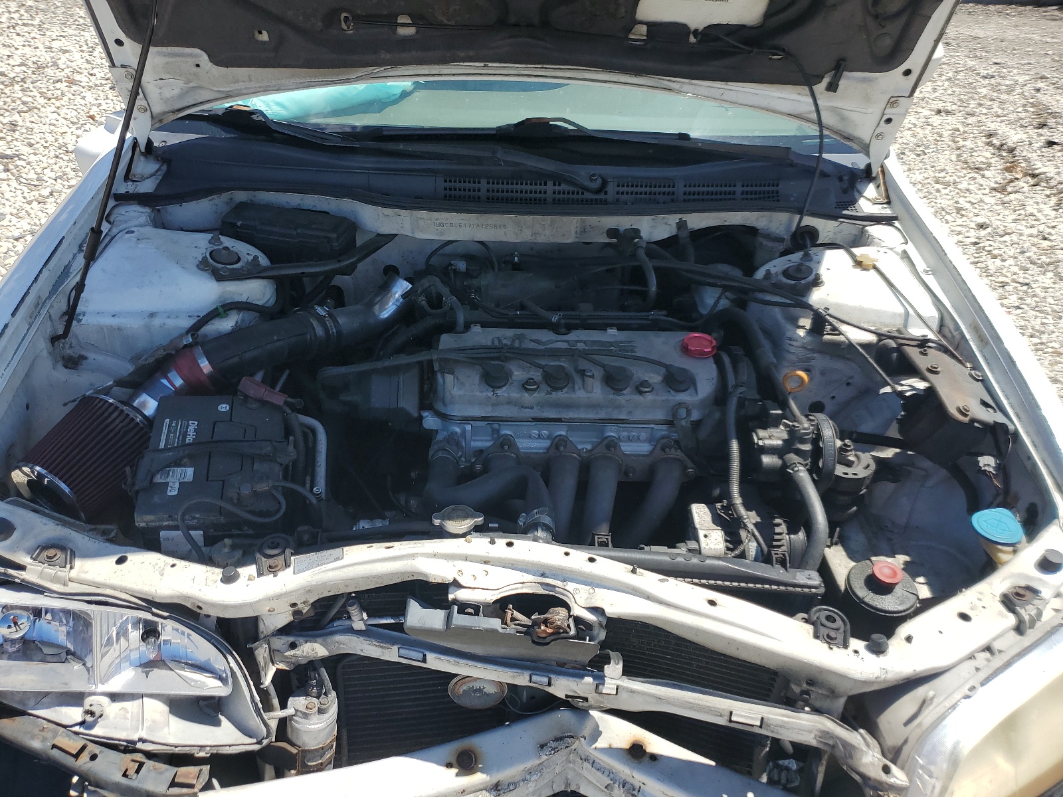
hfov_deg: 67.3
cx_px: 532
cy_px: 398
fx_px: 798
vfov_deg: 53.1
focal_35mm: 26
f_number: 1.5
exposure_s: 1/2500
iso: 50
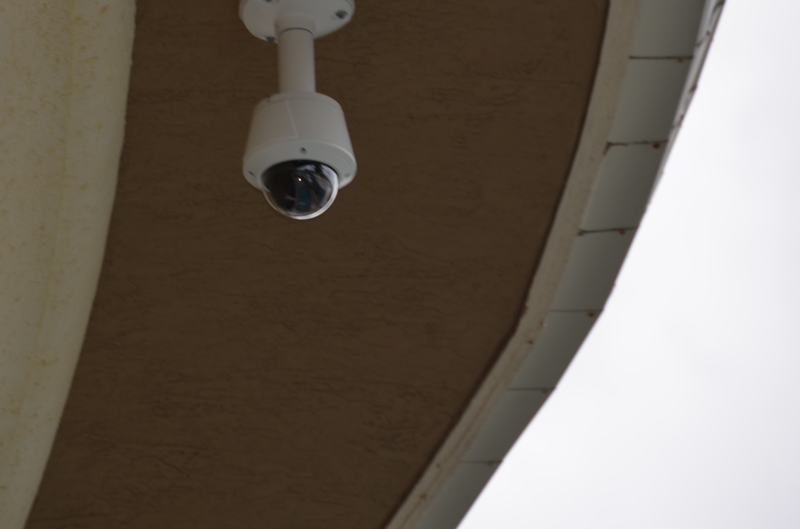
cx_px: 312
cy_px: 204
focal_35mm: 389
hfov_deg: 5.3
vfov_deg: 3.5
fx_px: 8624
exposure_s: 1/250
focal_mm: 200
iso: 100
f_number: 6.3
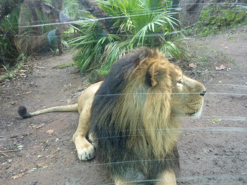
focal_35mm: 32
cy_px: 92
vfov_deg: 44.2
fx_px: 228
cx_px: 124
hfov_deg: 56.8
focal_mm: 5.3
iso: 200
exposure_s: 1/30
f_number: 3.5
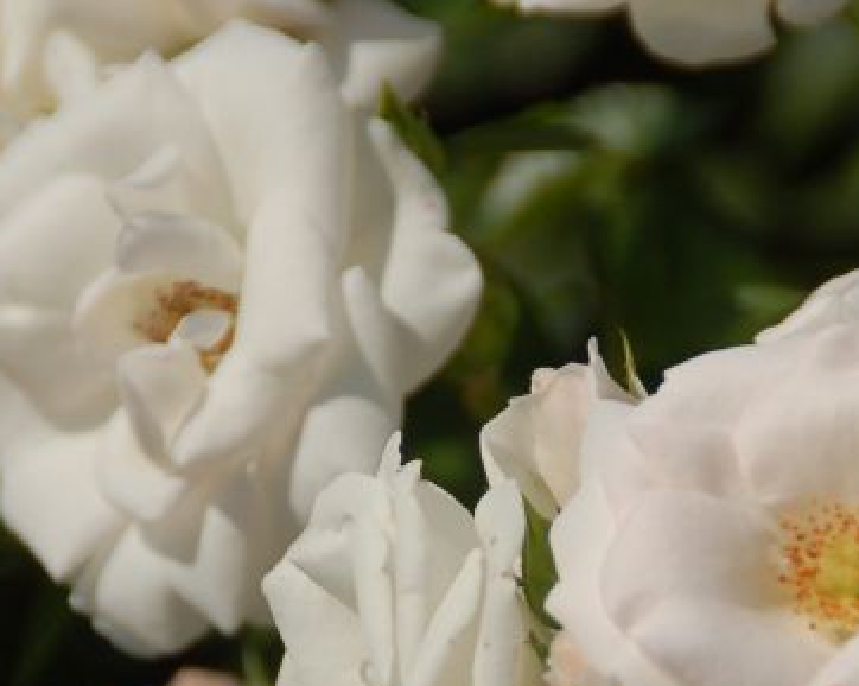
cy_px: 627
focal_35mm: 466
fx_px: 11838
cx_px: 513
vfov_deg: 3.3
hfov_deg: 4.2
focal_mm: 150
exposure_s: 1/4000
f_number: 8
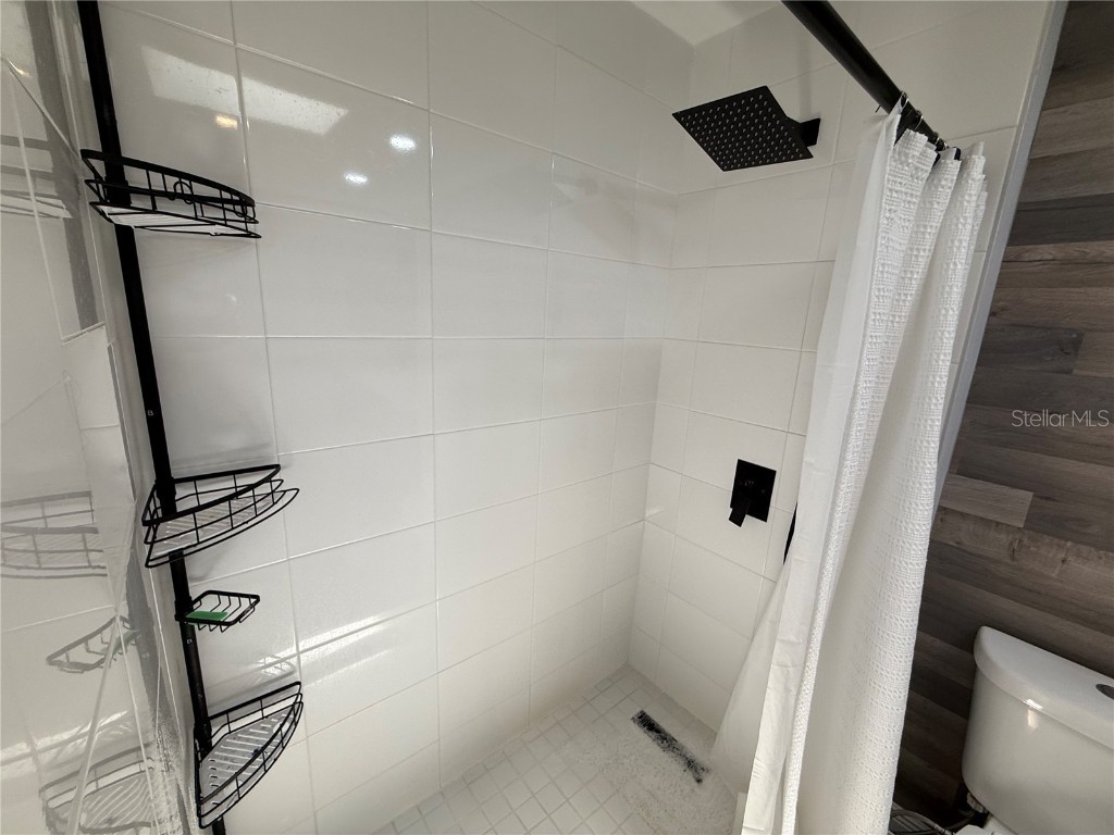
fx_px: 451
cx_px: 557
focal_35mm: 14
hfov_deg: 102.1
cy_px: 418
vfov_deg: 85.7
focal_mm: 2.22
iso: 50
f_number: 2.2
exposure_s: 1/120
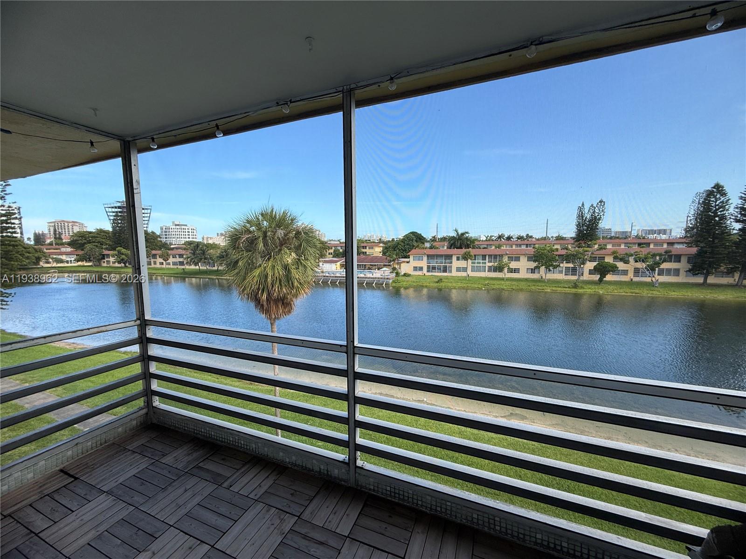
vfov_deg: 85.7
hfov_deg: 102.1
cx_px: 373
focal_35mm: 14
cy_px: 280
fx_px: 302
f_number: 2.2
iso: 50
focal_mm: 2.22
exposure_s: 1/514
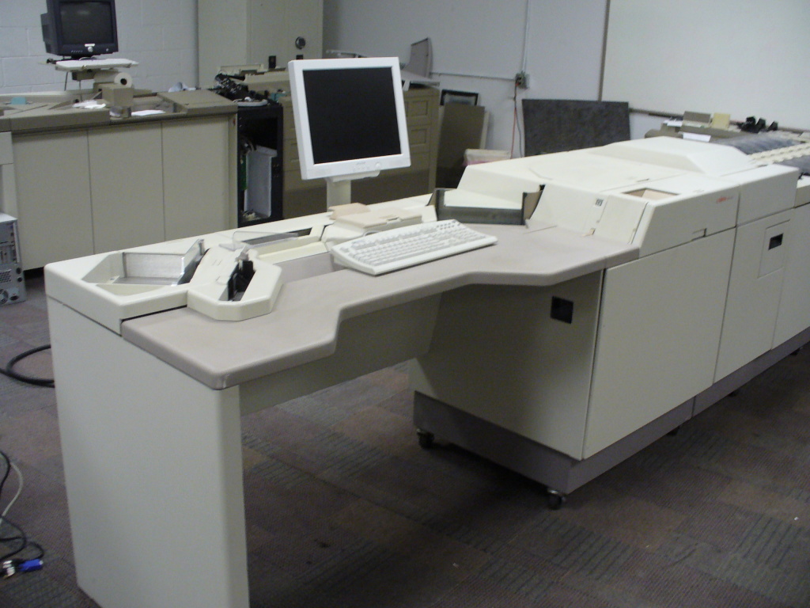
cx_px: 405
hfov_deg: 50.1
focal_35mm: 37
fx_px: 866
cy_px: 304
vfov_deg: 38.7
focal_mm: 6.1
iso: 200
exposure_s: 1/30
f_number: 2.8
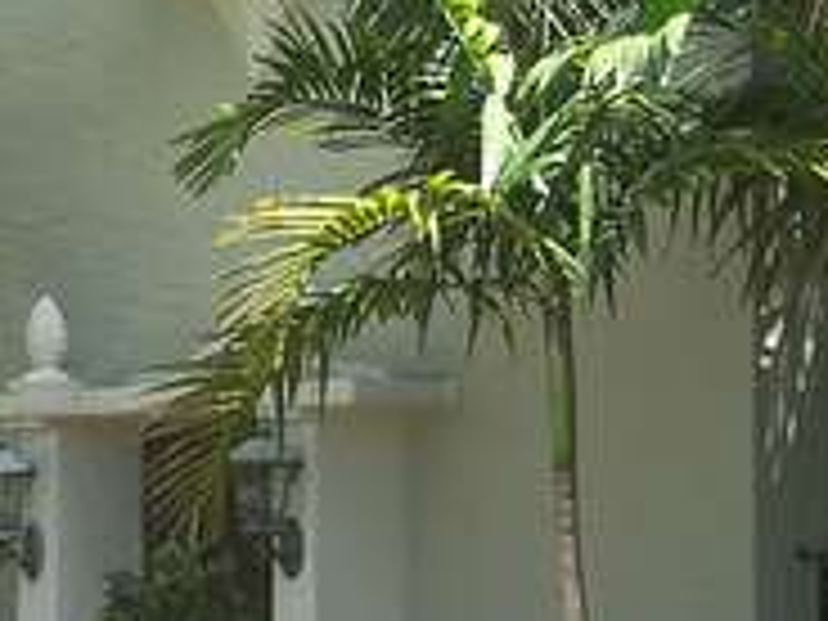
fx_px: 3851
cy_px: 158
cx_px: 212
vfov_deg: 9.2
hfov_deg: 12.2
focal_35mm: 161
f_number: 2.8
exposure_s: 1/320
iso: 64
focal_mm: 7.8
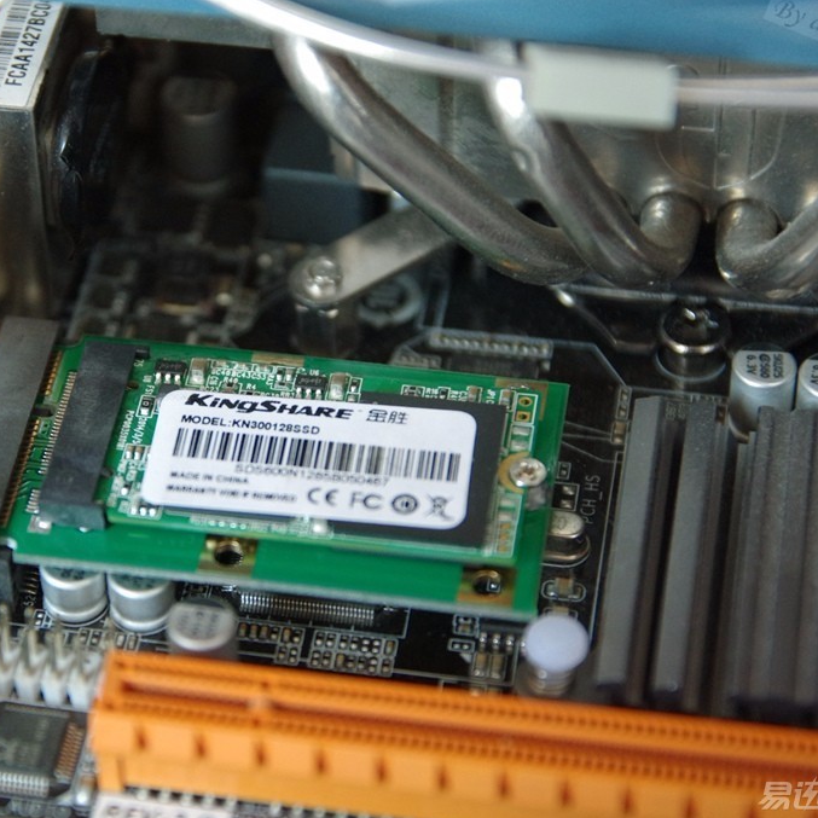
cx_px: 278
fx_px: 3609
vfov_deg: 12.9
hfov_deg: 12.9
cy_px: 411
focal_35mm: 135
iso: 1600
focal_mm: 70
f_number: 4
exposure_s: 1/40
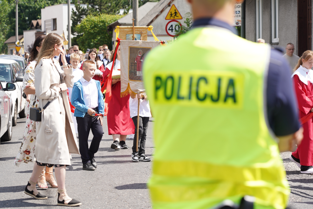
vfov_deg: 13.0
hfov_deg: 19.5
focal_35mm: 105
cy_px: 104
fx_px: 913
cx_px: 156
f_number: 5
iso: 100
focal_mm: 105
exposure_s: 1/250
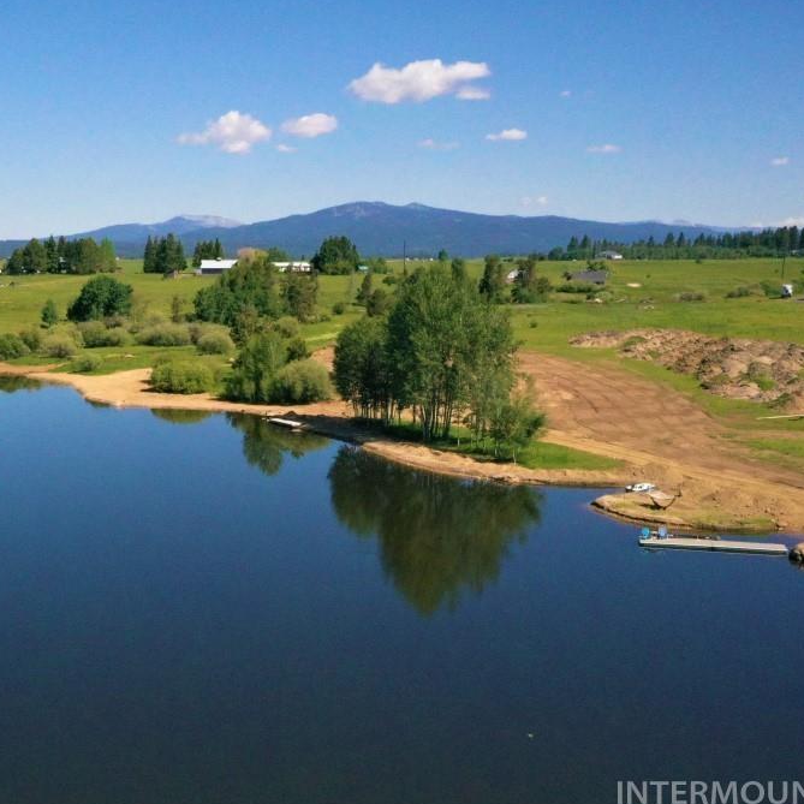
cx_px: 202
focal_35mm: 41
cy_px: 457
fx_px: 1077
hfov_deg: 39.8
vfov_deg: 40.8
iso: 1600
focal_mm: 10.26
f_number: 8
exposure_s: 1/240
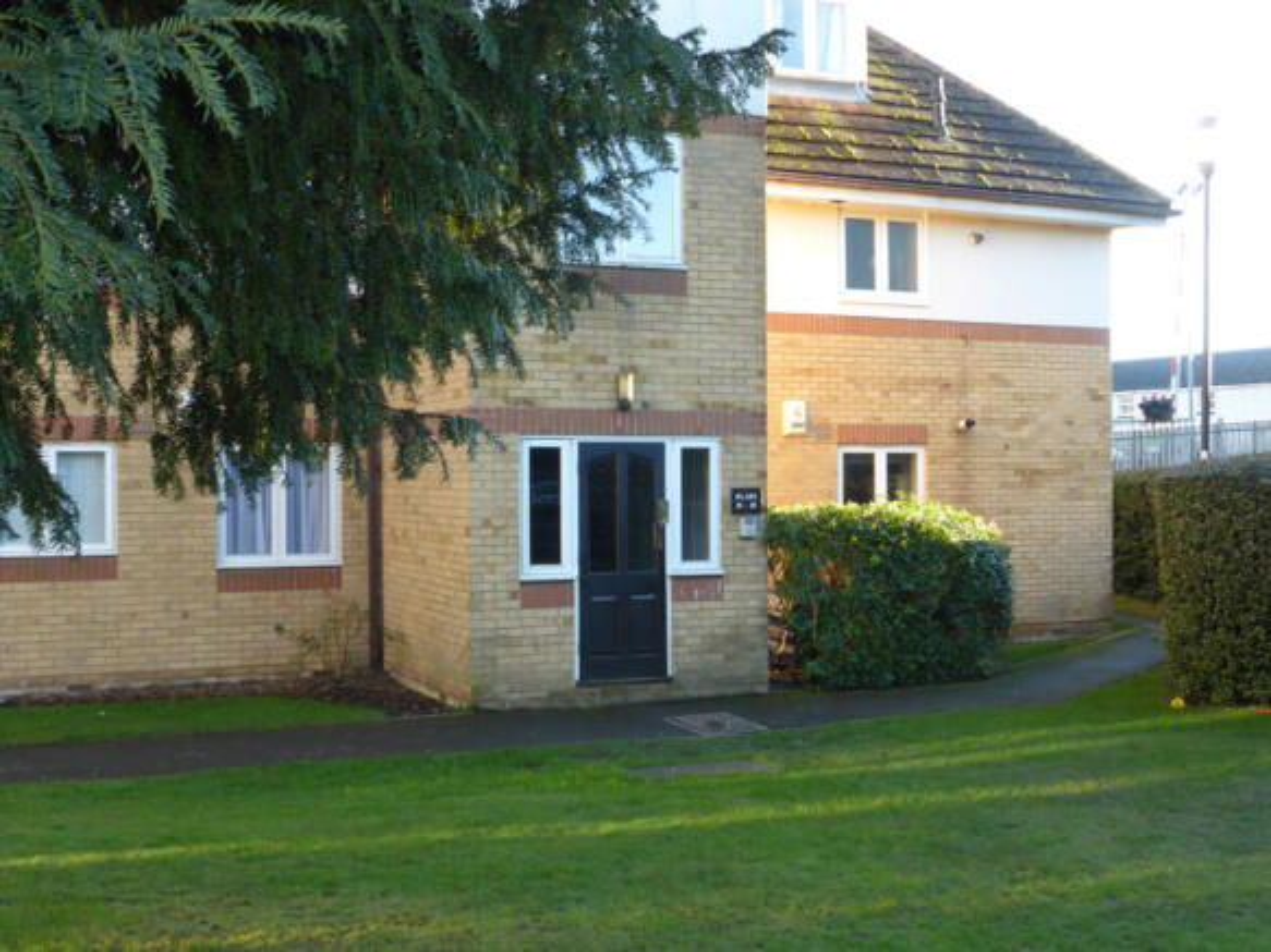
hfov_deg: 45.8
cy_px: 476
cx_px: 636
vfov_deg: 35.1
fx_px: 1505
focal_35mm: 41
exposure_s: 1/60
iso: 160
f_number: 3.9
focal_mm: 7.4
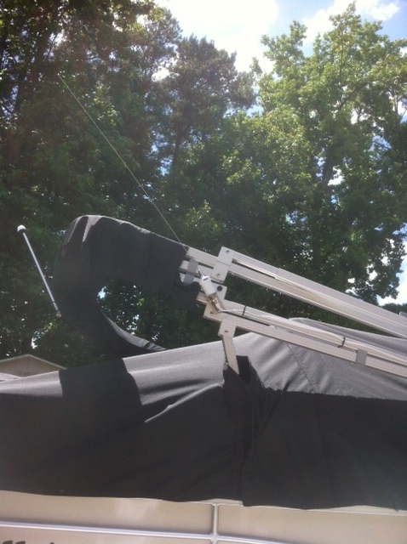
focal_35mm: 35
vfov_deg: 52.7
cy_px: 272
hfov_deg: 40.6
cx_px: 204
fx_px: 550
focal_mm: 3.85
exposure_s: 1/702
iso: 80
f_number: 2.8
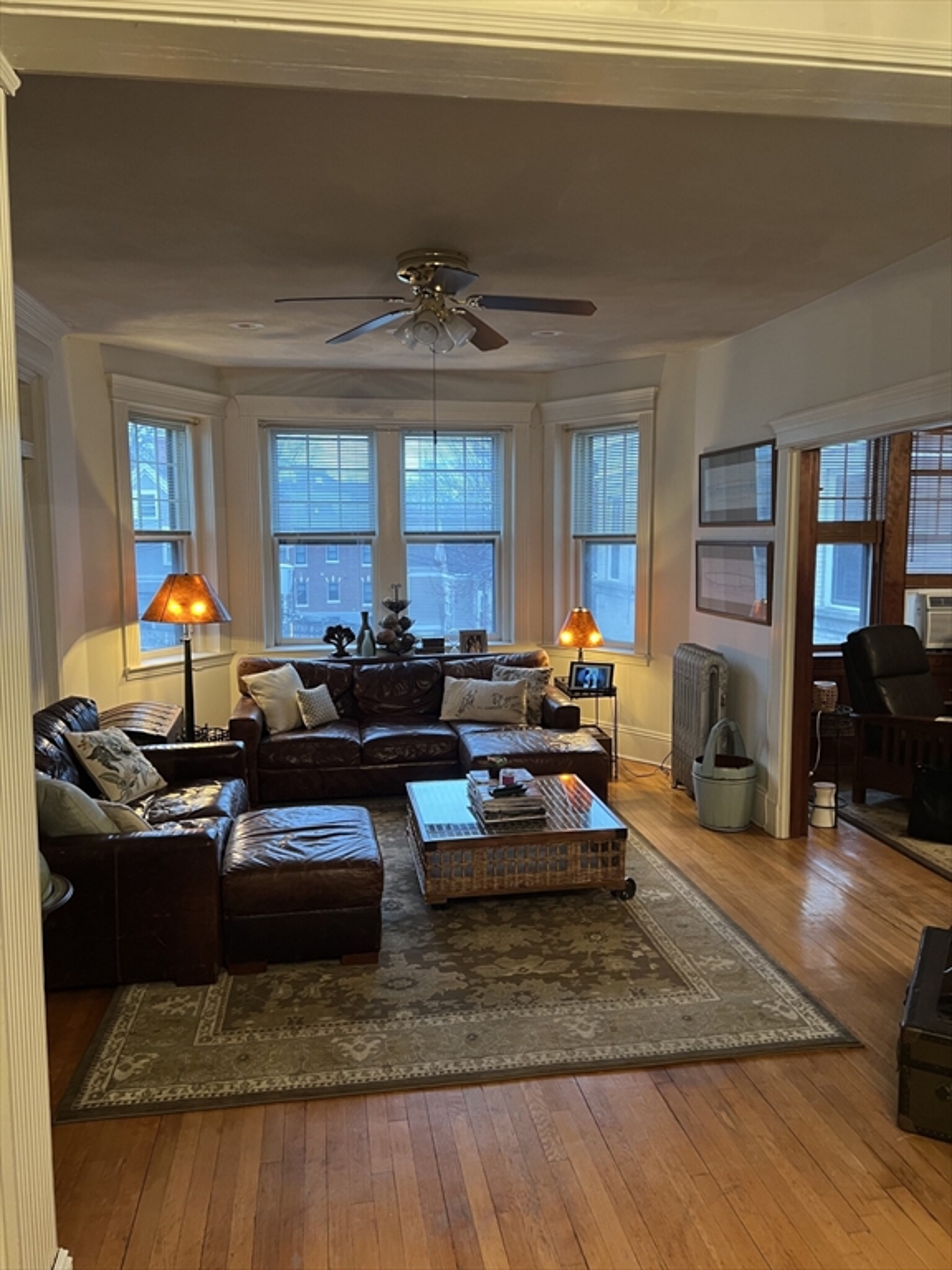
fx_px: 953
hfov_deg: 53.1
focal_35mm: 26
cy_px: 635
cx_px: 476
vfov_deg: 67.3
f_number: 1.5
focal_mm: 5.7
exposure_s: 1/60
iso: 250
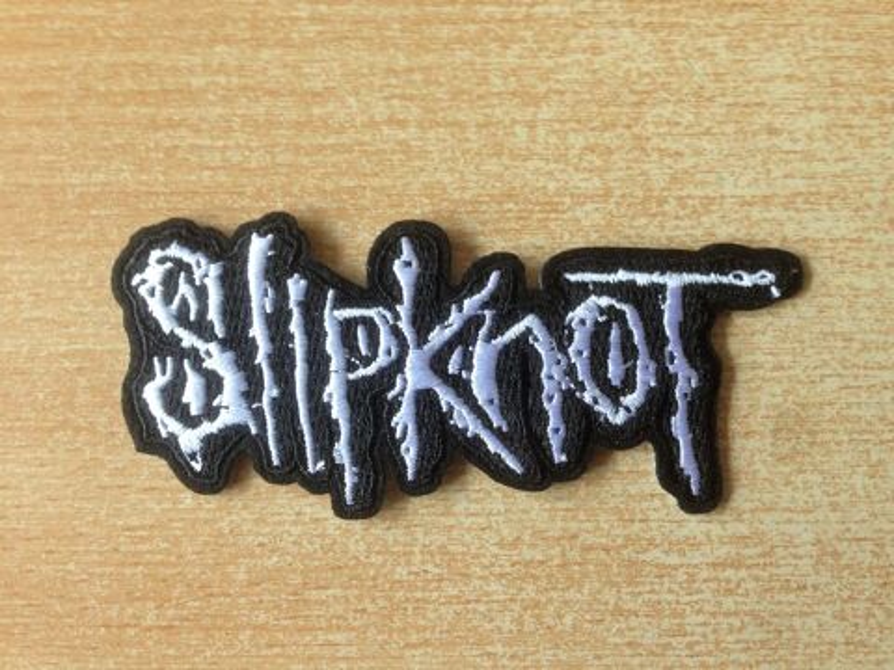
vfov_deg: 42.9
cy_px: 335
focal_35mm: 33
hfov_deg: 55.4
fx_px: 852
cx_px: 447
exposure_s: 1/30
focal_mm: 4.12
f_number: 2.4
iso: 50
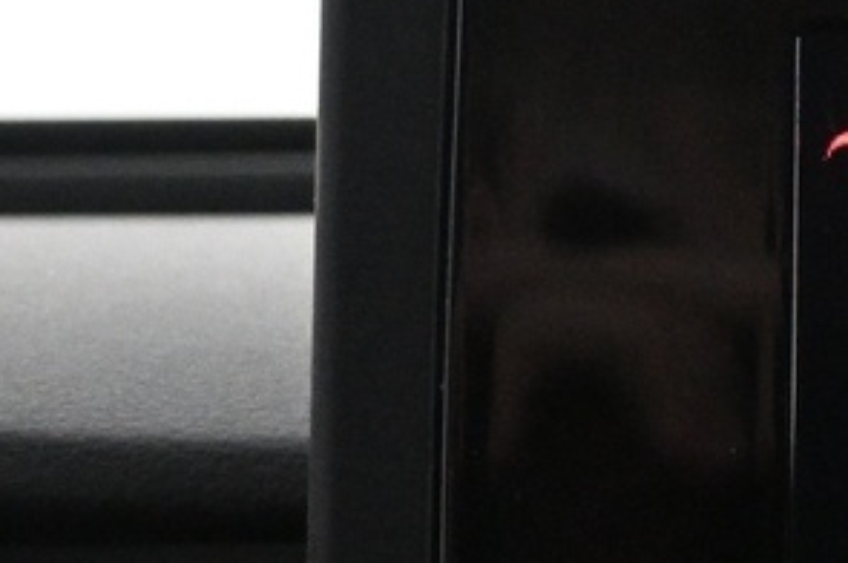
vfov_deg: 10.4
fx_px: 3106
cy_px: 270
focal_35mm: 132
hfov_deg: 13.9
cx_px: 1524
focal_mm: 16
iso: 4000
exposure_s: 1/125
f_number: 3.5
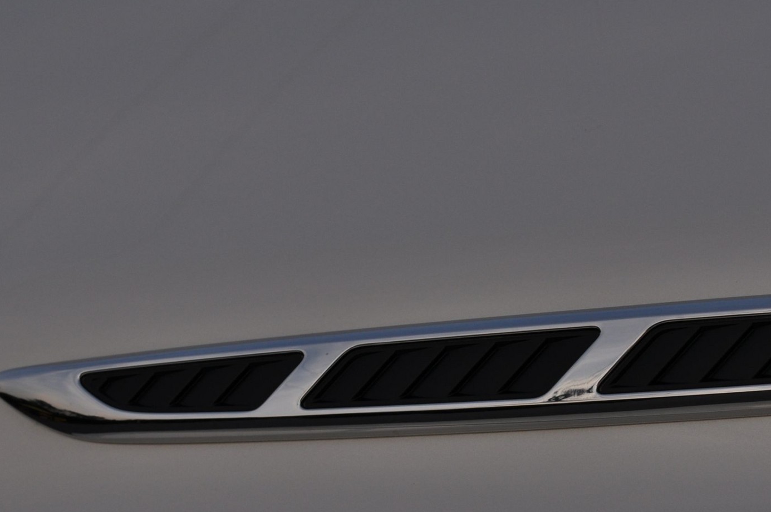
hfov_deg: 13.8
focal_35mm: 149
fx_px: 3185
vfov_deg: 9.2
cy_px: 355
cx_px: 568
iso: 200
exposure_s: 1/250
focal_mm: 55
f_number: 8
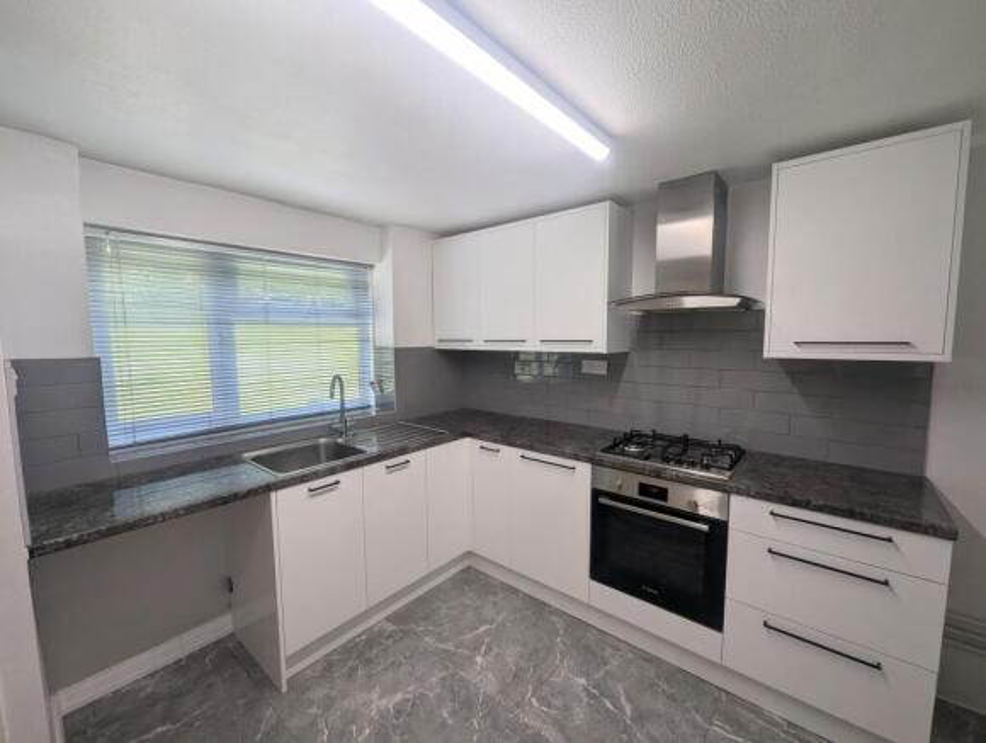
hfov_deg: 106.1
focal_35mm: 13
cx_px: 493
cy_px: 372
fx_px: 371
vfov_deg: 90.1
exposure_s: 1/100
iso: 39
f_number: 2.2
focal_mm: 1.95
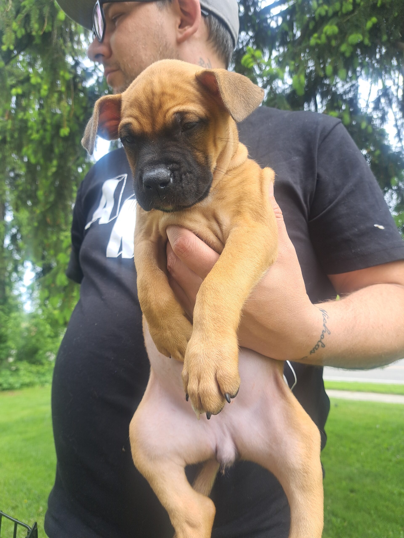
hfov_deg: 56.8
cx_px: 202
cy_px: 269
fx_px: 373
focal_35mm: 24
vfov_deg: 71.6
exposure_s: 1/153
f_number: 1.8
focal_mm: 5.23
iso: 50
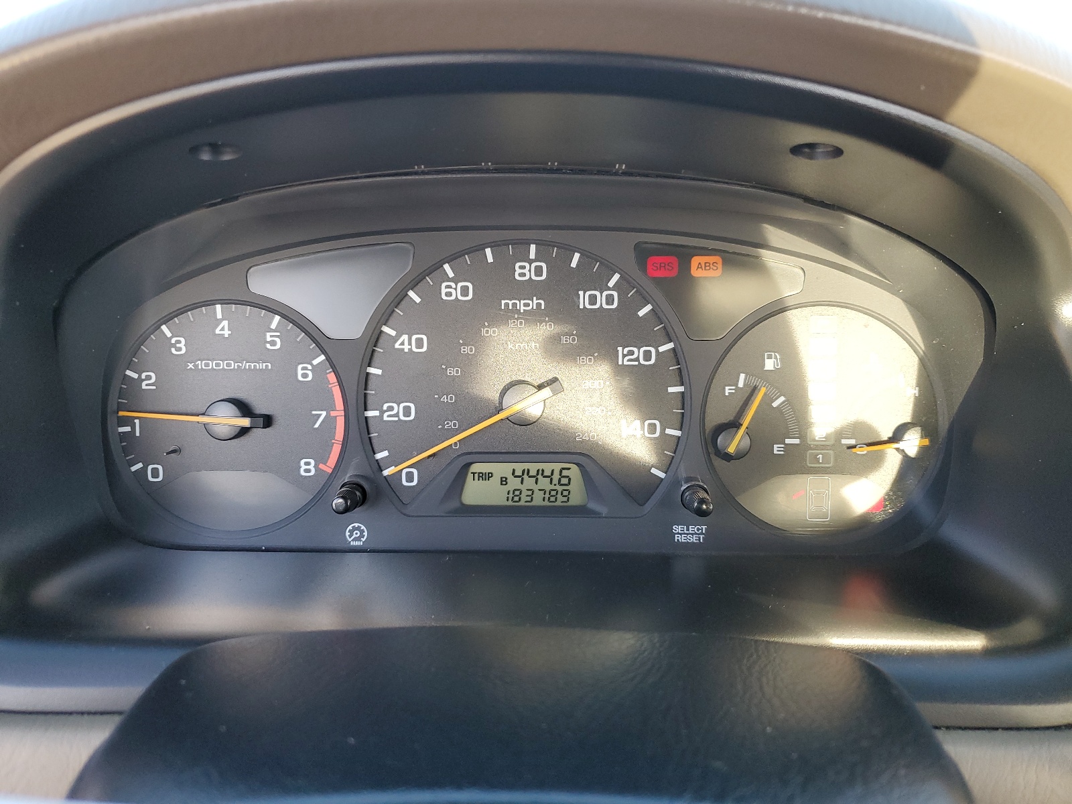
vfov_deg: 53.1
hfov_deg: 67.3
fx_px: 805
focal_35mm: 26
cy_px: 402
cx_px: 536
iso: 90
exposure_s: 1/120
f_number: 1.5
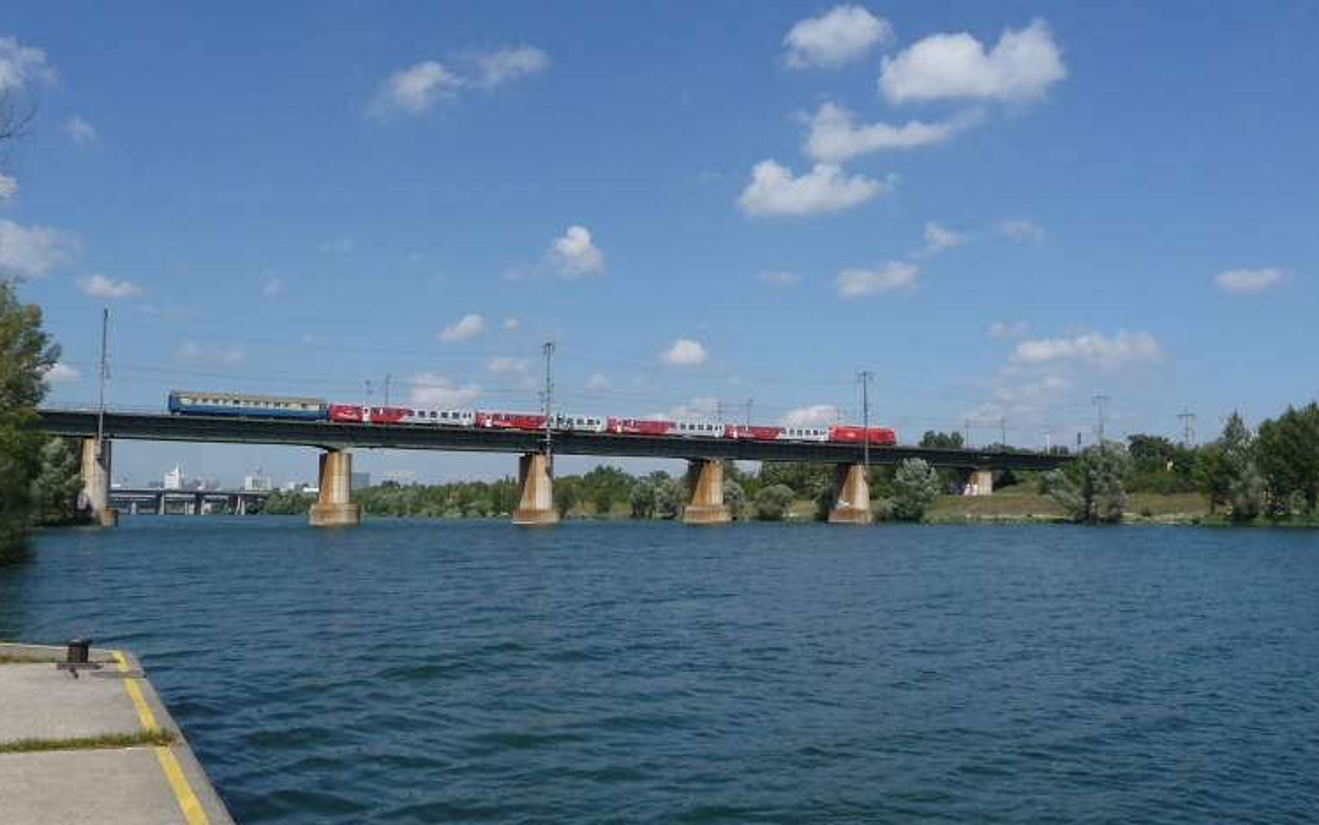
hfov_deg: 56.7
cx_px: 640
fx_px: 1223
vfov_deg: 37.3
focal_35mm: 34
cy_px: 409
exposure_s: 1/500
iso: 160
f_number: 8
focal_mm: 5
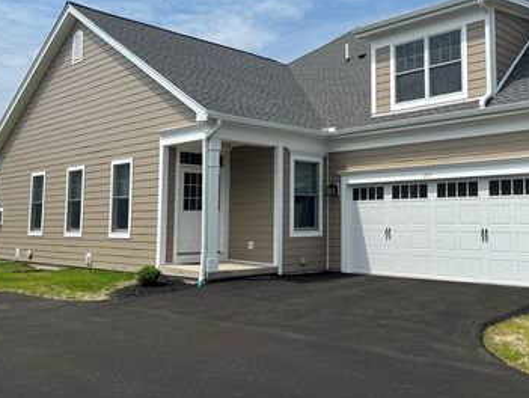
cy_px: 158
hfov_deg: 49.2
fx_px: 566
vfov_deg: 38.6
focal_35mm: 37
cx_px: 356
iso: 50
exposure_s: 1/6579
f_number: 1.5
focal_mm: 5.7
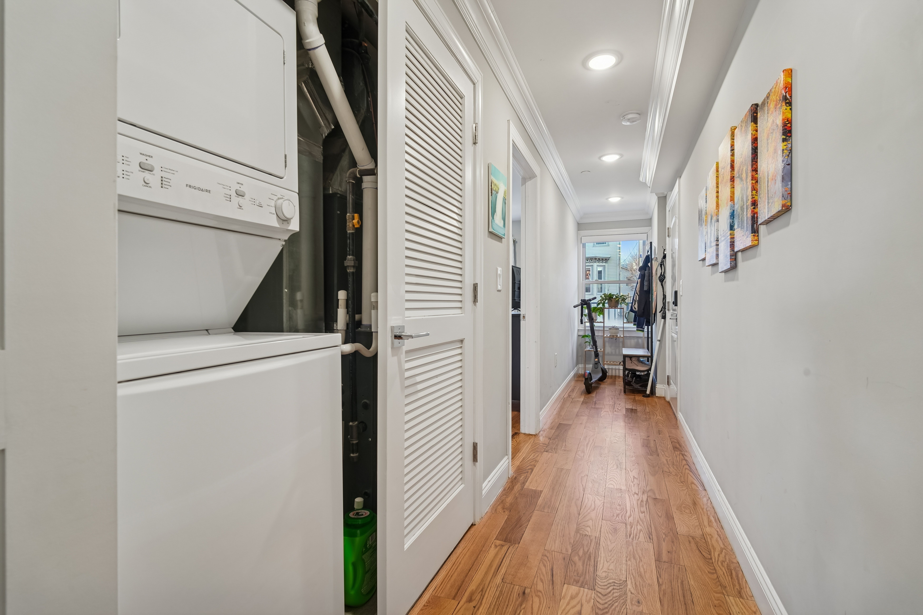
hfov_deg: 96.7
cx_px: 462
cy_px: 308
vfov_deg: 73.7
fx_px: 410
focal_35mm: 16
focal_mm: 16
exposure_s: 1/10
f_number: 8
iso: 400
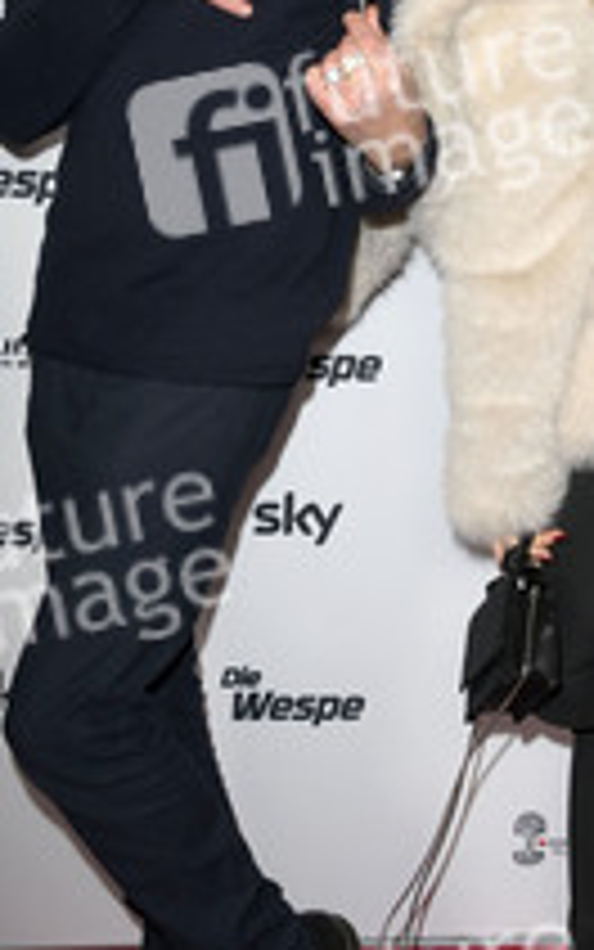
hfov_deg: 16.0
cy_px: 356
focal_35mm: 81
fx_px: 2097
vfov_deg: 25.4
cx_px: 490
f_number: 5.6
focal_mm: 42
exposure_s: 1/250
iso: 400
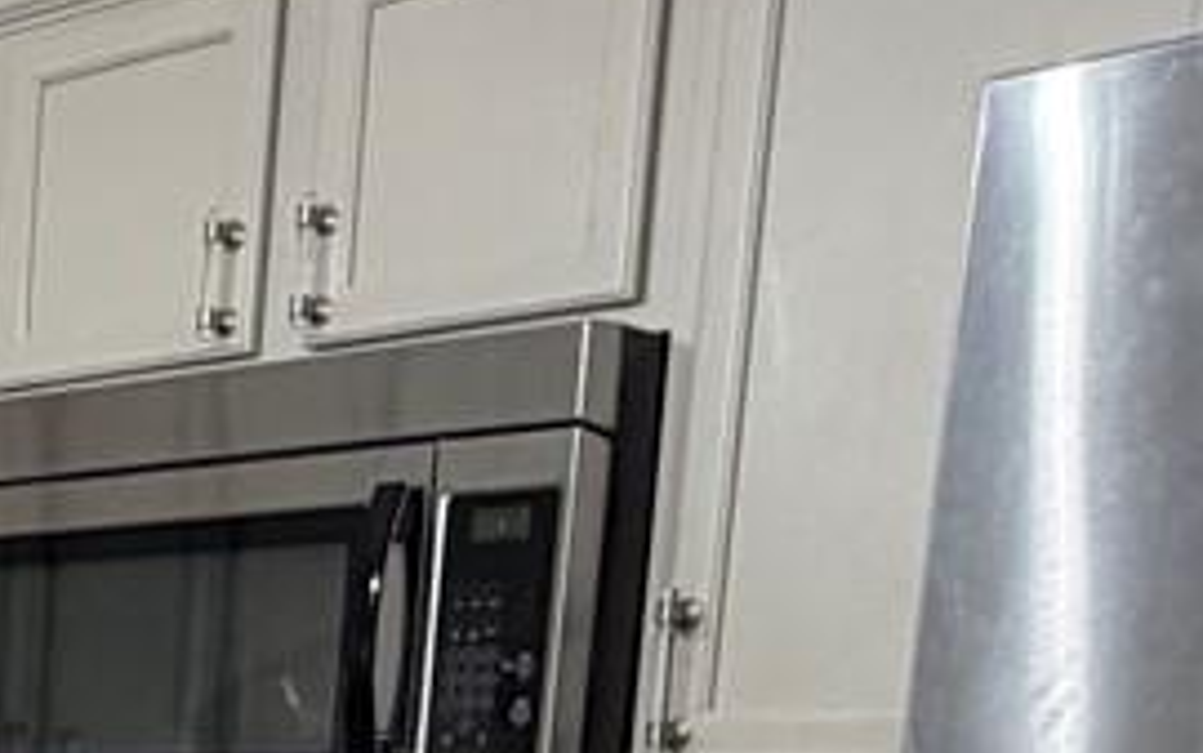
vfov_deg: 13.2
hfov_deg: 20.9
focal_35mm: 88
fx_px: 2886
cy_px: 1399
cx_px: -468
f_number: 2.2
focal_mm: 2.22
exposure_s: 1/60
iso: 200
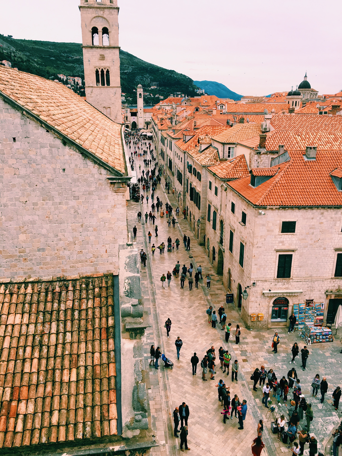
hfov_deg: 48.2
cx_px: 171
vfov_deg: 61.7
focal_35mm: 29
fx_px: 382
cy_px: 228
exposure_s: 1/439
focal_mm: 4.15
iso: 25
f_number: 2.2
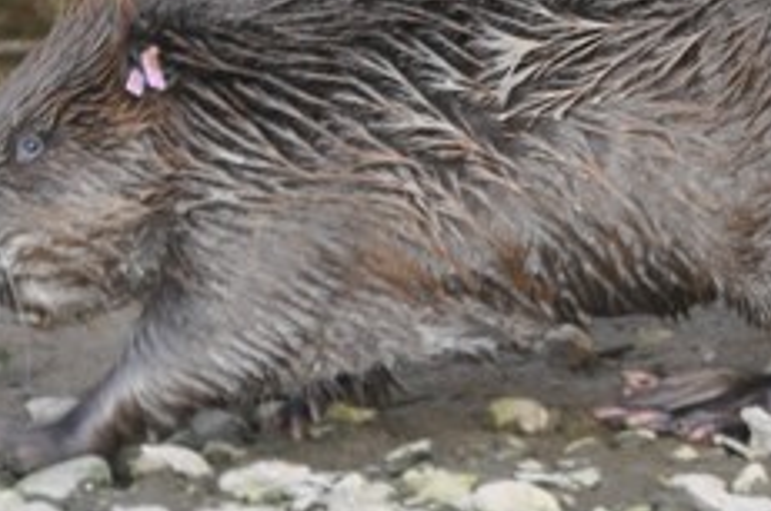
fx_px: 33298
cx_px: 461
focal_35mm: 1558
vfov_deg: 0.9
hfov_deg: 1.3
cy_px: 65
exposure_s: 1/90
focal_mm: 300
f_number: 5.6
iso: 800
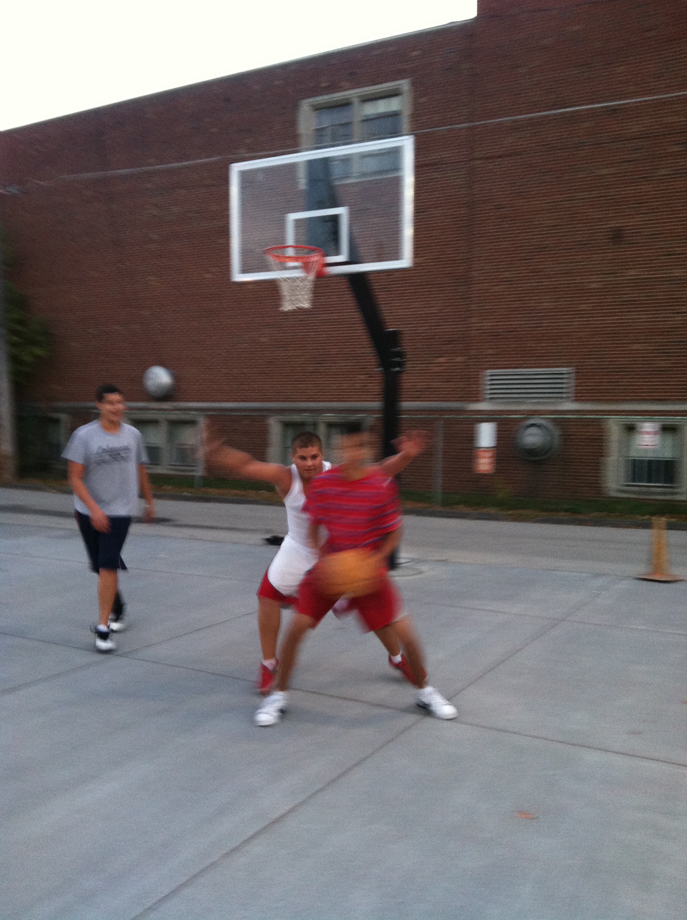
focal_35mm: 35
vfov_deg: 52.7
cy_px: 460
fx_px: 929
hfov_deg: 40.6
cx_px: 344
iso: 160
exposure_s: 1/15
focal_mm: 3.85
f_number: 2.8
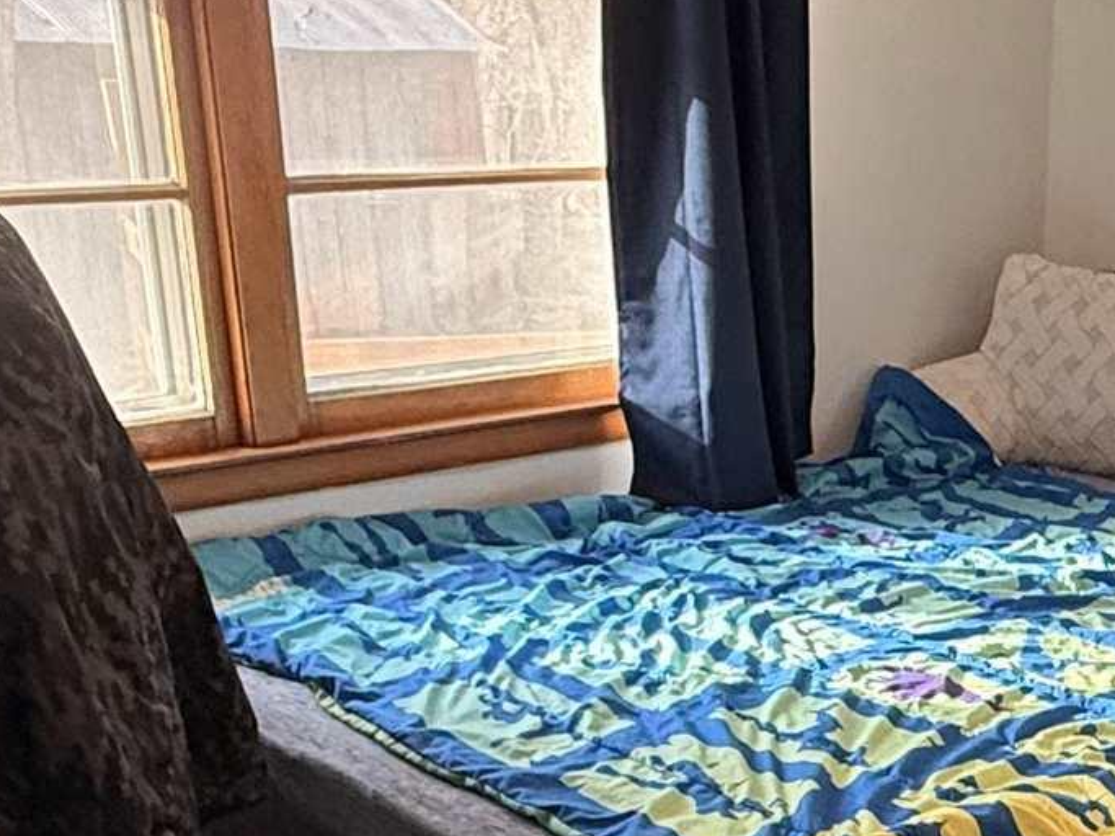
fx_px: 2029
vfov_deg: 22.3
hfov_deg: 28.7
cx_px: 1130
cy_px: 852
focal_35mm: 63
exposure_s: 1/99
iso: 160
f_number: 2.2
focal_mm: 2.22
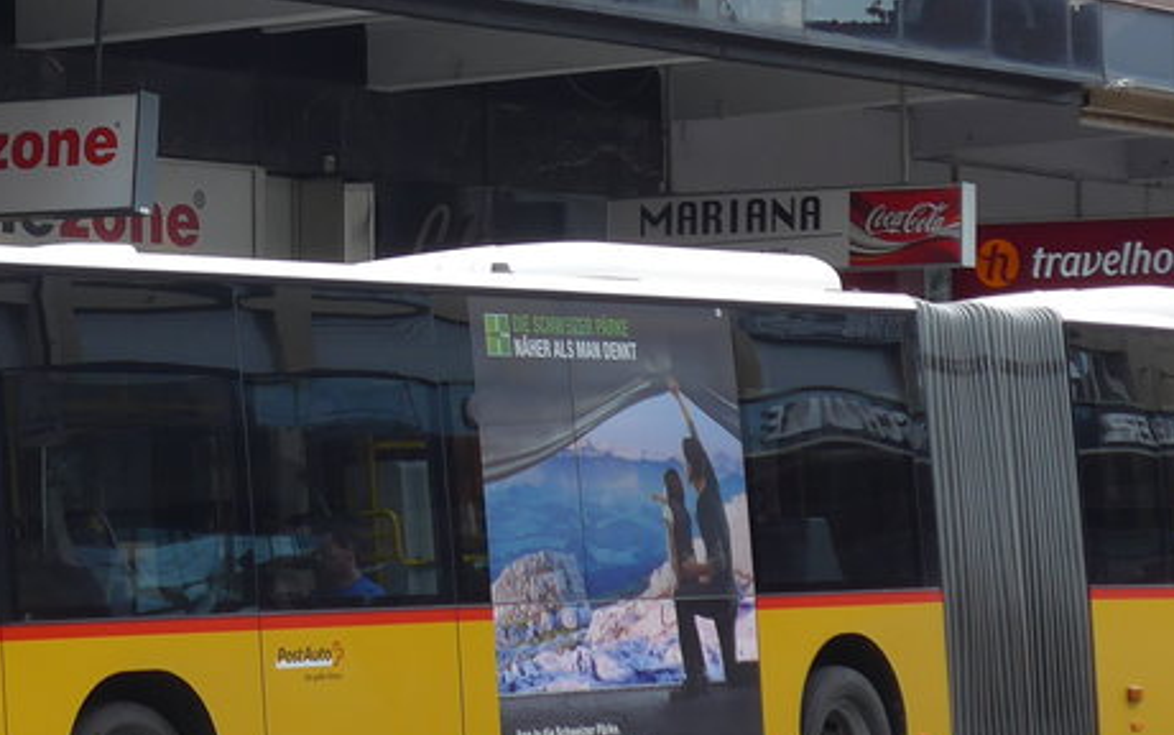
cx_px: 209
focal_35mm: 163
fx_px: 5218
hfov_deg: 12.8
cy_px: 186
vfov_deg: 8.0
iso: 80
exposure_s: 1/250
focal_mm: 12
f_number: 3.5
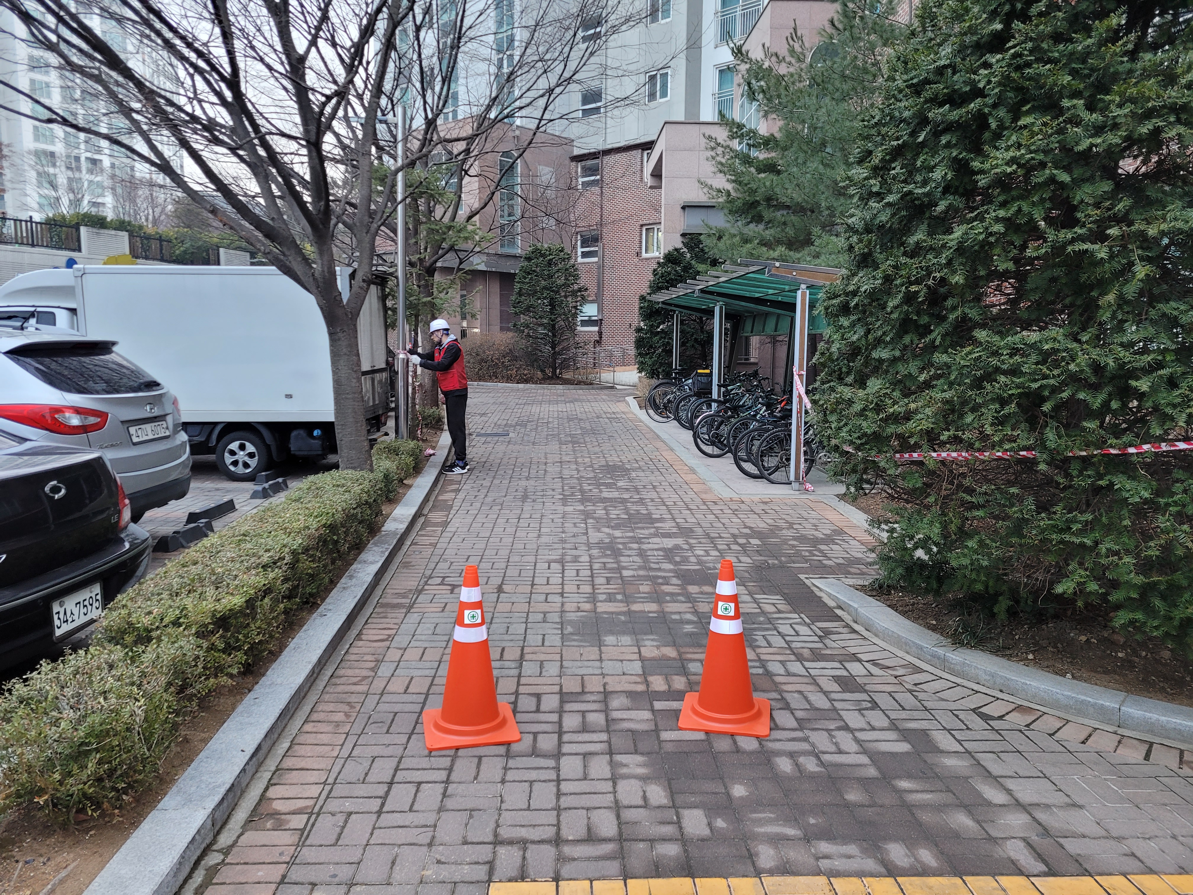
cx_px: 596
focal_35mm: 26
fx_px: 896
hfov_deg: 67.3
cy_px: 448
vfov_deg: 53.1
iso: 160
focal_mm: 5.4
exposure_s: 1/40
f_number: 1.8
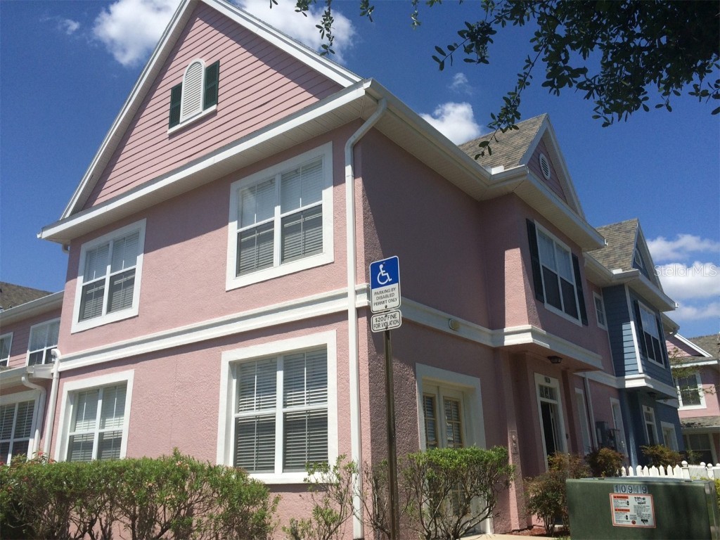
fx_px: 603
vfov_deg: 48.2
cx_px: 360
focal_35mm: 29
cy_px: 270
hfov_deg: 61.7
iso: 32
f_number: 2.2
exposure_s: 1/4115
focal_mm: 4.15
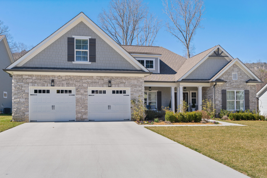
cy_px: 89
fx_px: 215
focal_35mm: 29
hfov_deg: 63.7
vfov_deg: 45.0
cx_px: 134
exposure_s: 1/800
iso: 320
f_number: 7.1
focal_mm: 29
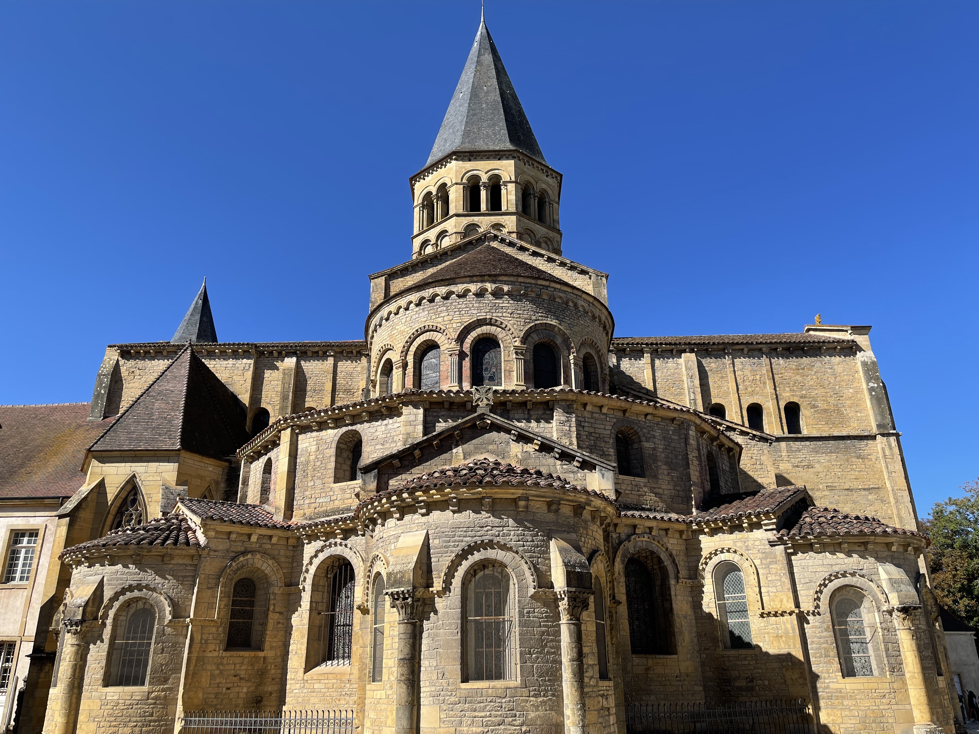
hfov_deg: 67.3
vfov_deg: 53.1
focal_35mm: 26
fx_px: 735
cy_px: 367
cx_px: 490
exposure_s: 1/2488
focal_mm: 5.1
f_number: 1.6
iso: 32
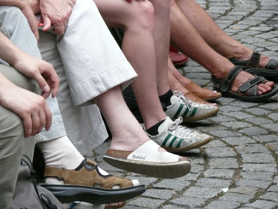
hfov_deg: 7.8
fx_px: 2040
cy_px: 104
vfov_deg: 5.9
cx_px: 139
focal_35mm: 254
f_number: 5.6
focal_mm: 53.7
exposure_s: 1/400
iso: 400
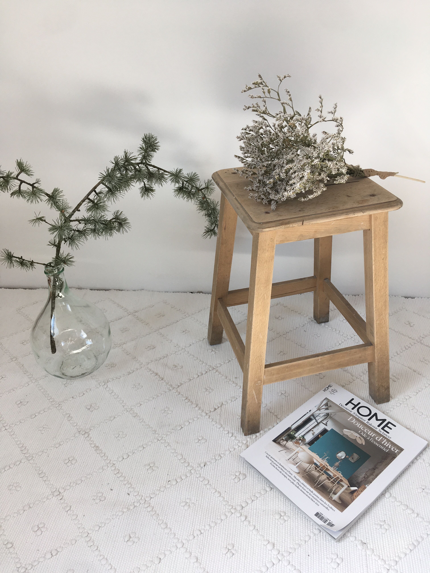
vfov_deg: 61.7
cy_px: 286
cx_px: 215
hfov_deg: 48.2
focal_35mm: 29
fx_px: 480
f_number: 2.2
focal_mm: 4.15
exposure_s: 1/104
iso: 25
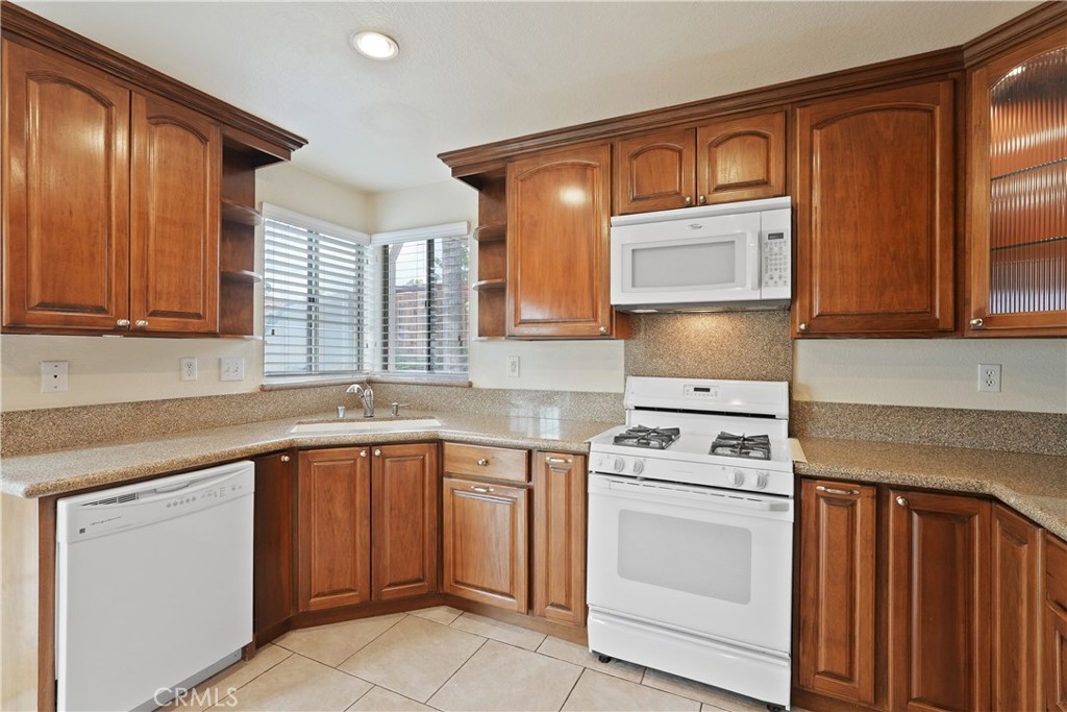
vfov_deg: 73.8
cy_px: 356
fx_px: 474
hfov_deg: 96.7
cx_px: 534
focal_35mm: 16
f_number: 5.6
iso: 800
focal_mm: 16
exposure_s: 1/15
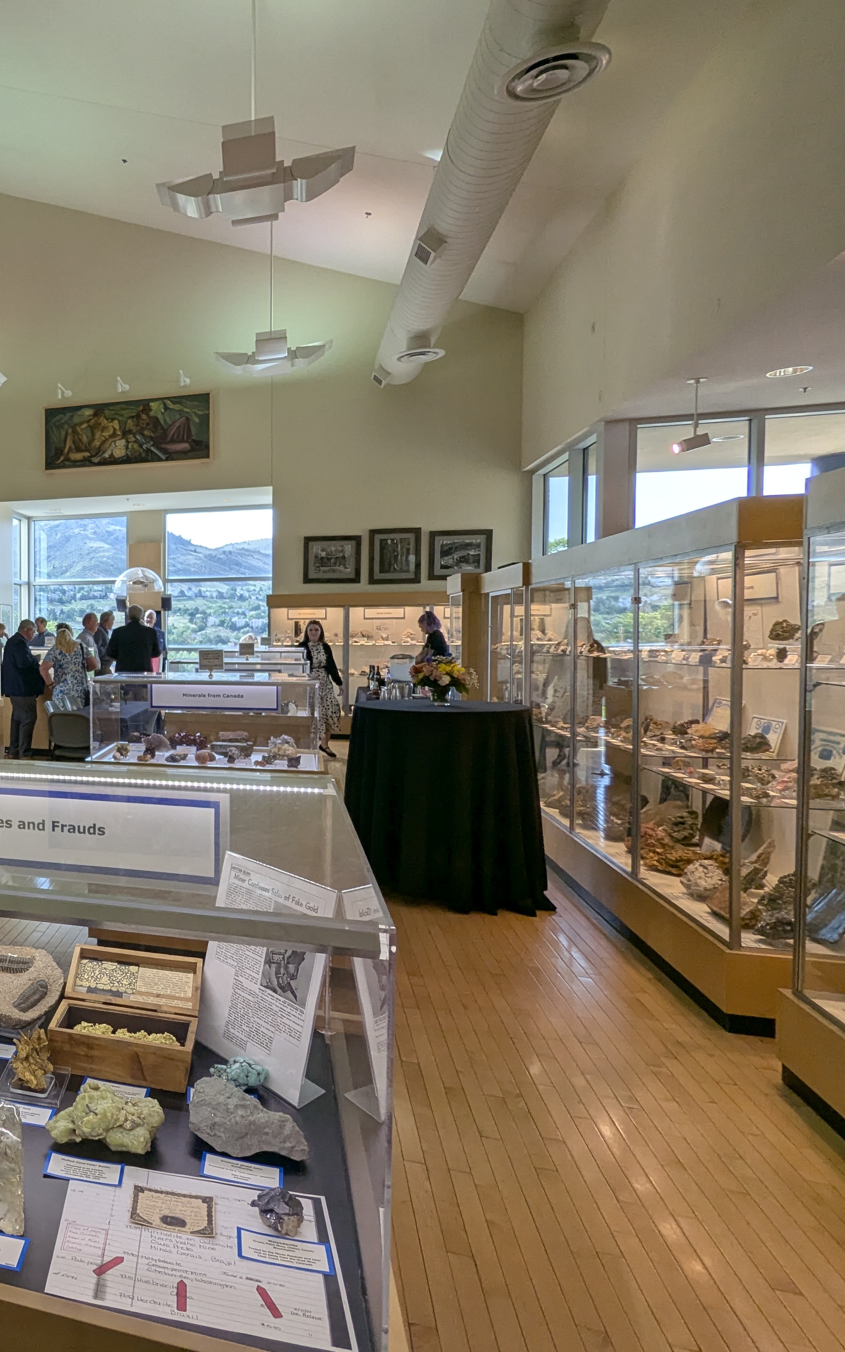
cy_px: 666
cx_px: -37
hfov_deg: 43.6
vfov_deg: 77.2
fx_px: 848
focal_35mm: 23
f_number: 2.2
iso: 59
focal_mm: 2.35
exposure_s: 1/277
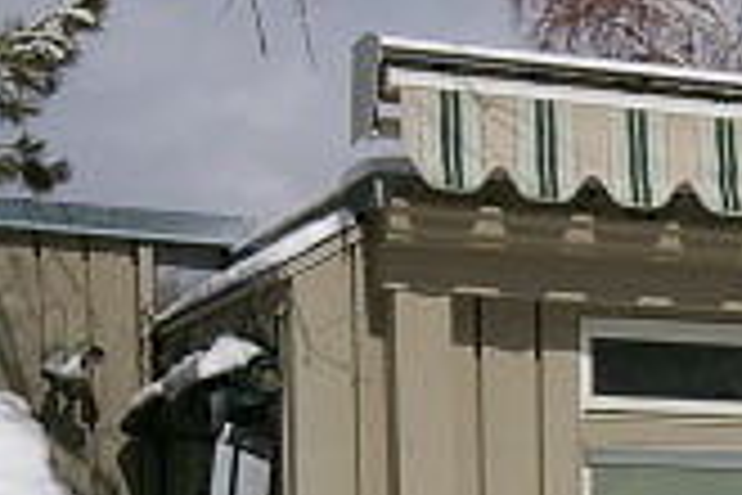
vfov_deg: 10.2
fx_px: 2617
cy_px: 857
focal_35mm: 127
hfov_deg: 15.5
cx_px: 922
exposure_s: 1/750
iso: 400
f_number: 16
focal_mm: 20
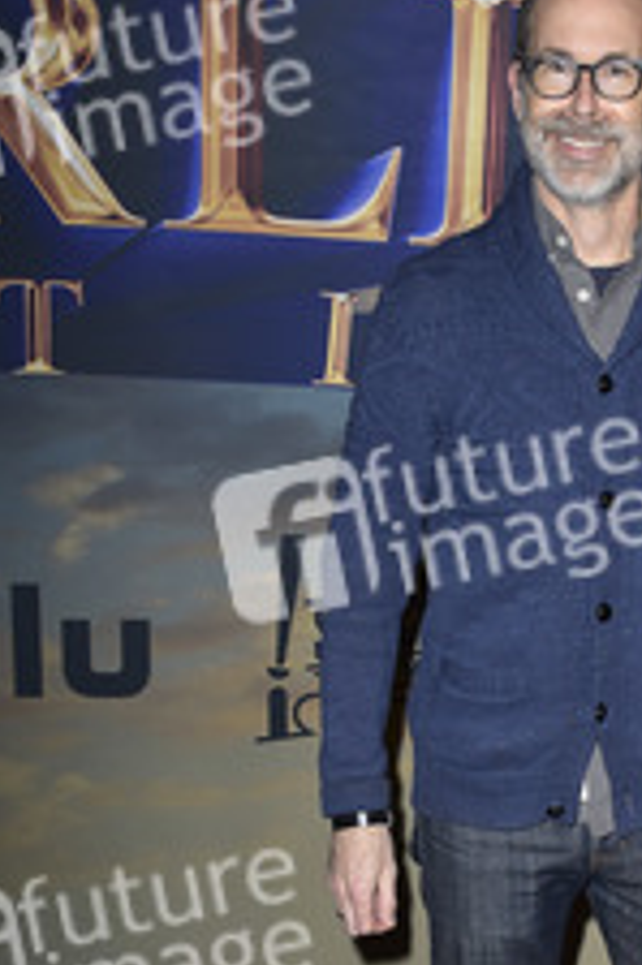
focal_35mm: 68
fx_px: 1822
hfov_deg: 19.7
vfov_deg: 29.2
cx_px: 562
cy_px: 737
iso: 320
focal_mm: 38
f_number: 6.3
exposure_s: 1/250
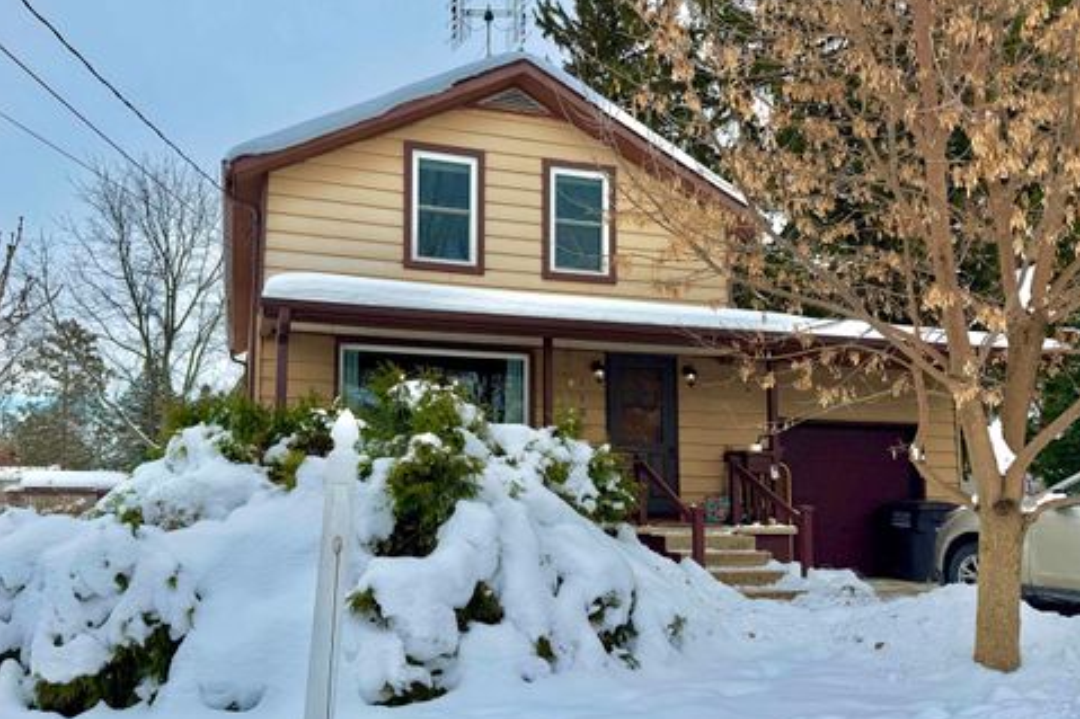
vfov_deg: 49.5
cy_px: 378
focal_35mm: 26
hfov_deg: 69.4
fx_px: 780
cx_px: 525
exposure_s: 1/10309
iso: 80
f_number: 1.78
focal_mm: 6.76
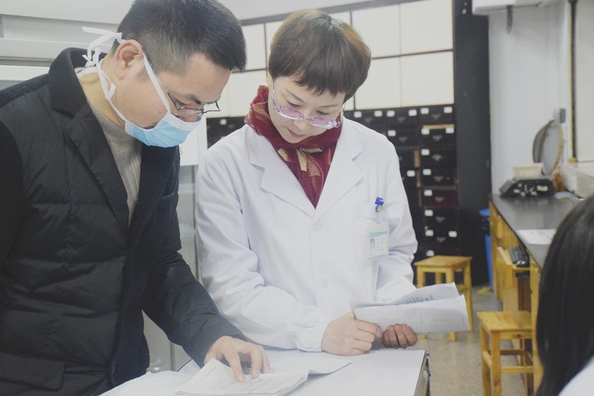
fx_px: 990
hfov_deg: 33.4
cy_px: 198
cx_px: 297
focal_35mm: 60
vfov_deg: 22.6
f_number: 4.5
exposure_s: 1/60
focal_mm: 40
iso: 2500
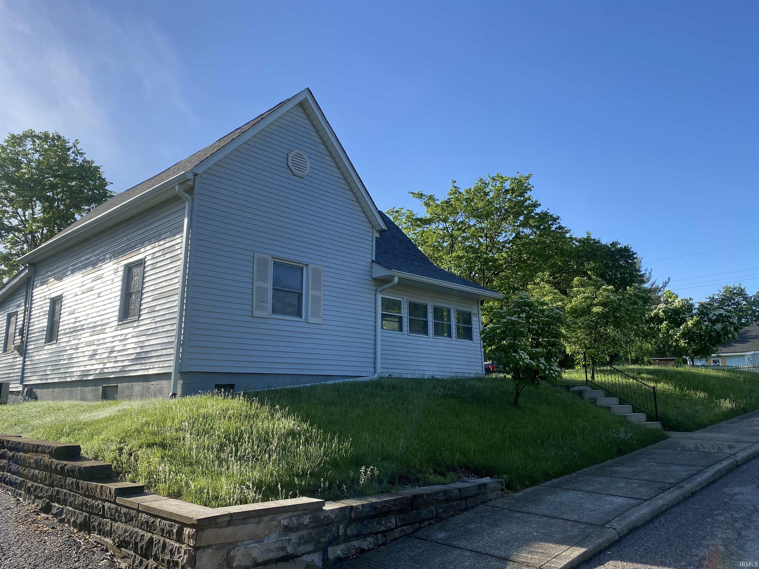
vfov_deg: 53.1
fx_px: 570
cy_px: 284
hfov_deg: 67.3
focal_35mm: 26
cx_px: 380
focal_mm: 4.25
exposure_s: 1/1754
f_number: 1.8
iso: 32
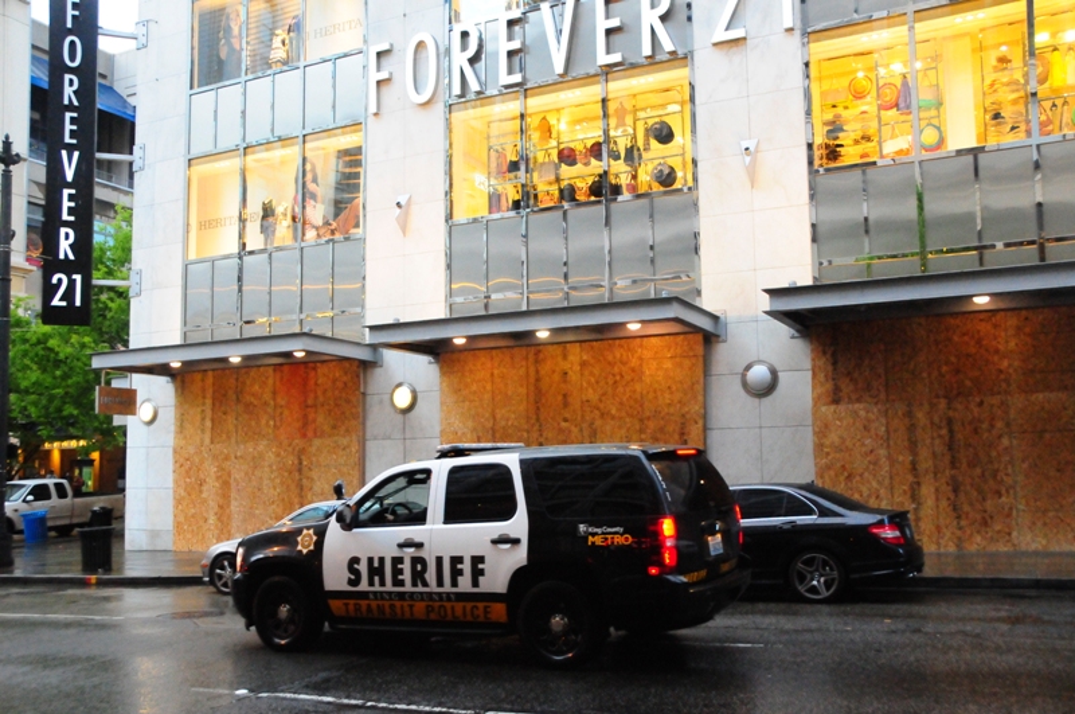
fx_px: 984
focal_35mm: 33
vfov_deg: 39.9
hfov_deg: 57.3
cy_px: 357
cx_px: 538
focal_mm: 22
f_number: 5
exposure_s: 1/250
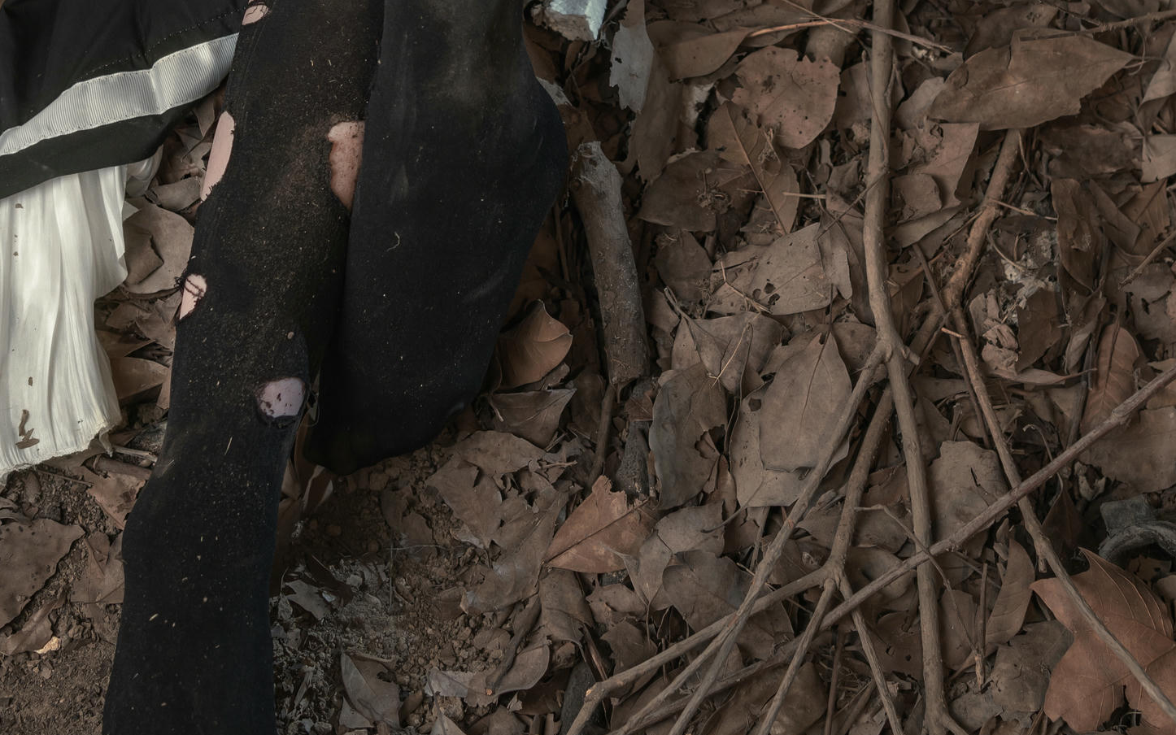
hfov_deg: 27.8
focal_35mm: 74
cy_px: -89
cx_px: 656
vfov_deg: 17.0
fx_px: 2372
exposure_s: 1/30
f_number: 3.2
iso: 200
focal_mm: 35
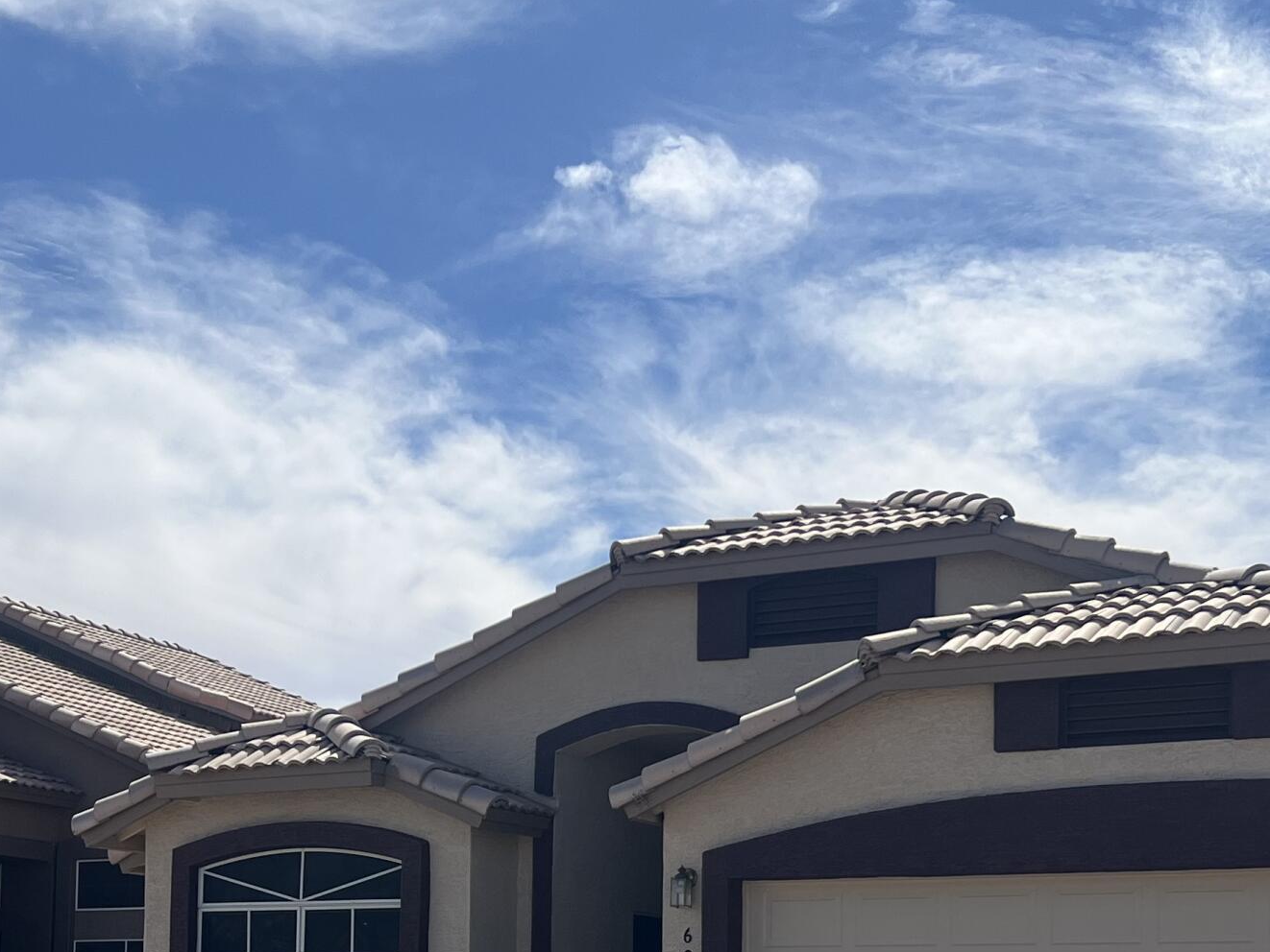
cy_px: 893
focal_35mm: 59
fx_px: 2165
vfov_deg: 24.0
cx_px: 590
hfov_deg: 32.7
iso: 50
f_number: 1.5
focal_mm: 5.7
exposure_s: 1/10309
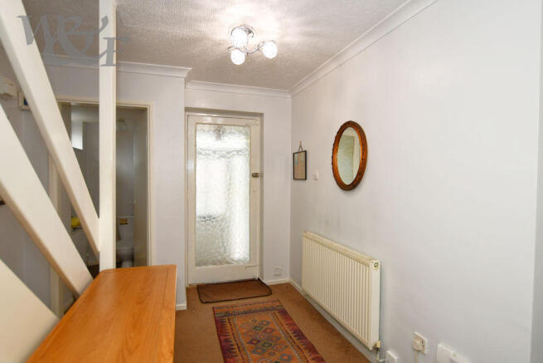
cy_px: 182
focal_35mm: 19
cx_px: 272
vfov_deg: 64.6
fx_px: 287
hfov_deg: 86.9
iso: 500
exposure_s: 1/60
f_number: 4
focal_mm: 13
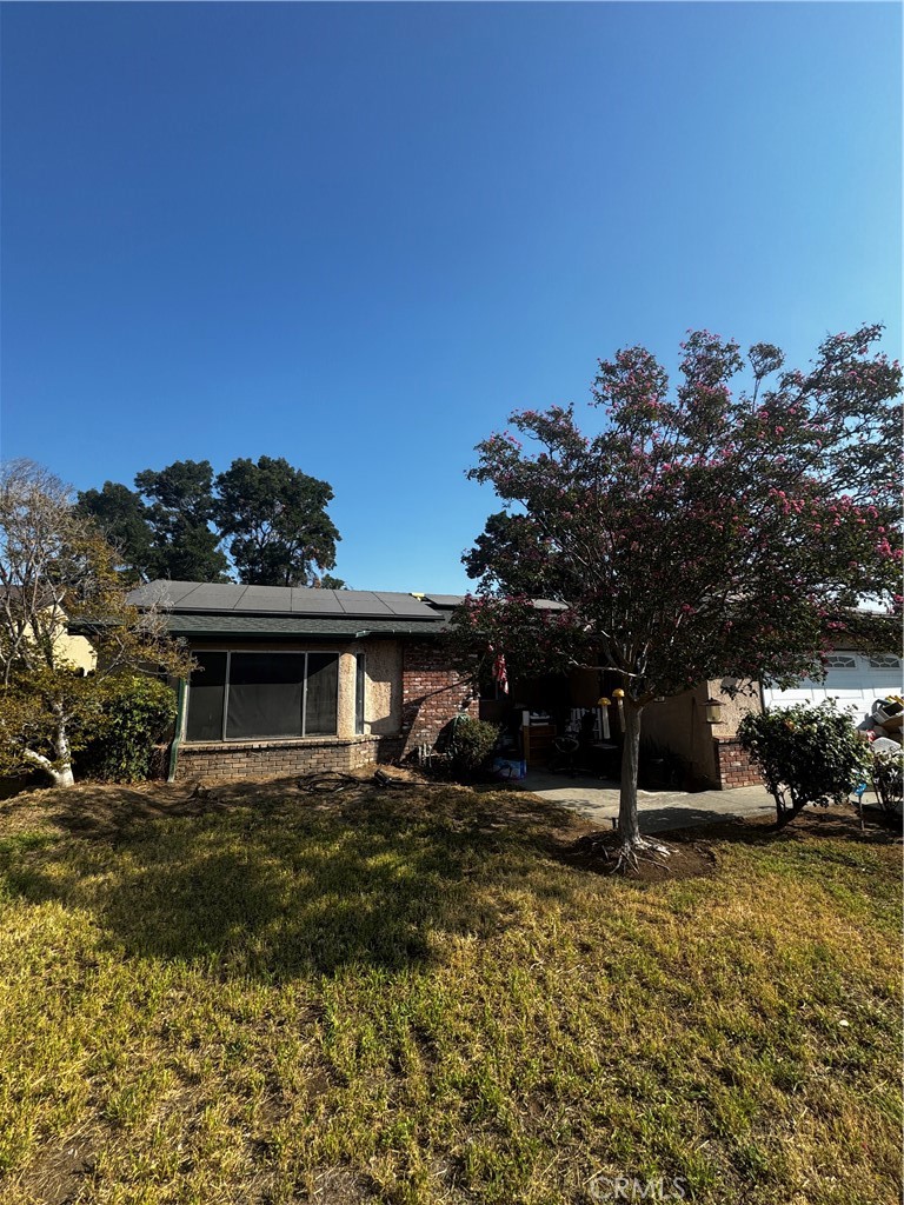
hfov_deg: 85.7
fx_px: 487
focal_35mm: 14
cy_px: 602
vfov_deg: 102.1
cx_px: 452
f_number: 2.2
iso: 50
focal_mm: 2.22
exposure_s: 1/1277
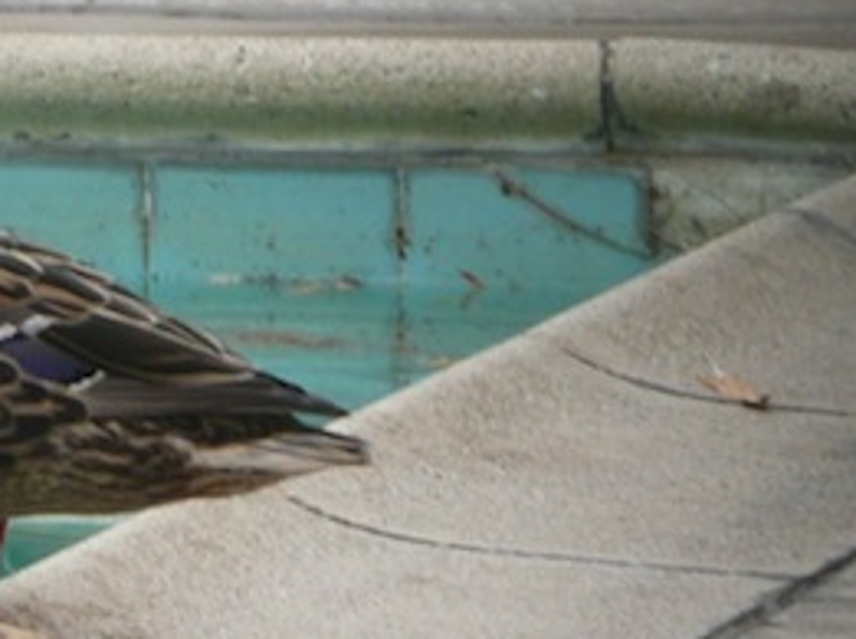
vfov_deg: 2.0
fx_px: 18249
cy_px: 405
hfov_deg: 2.7
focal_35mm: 739
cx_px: -499
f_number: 4.8
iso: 100
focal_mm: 29.2
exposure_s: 1/80
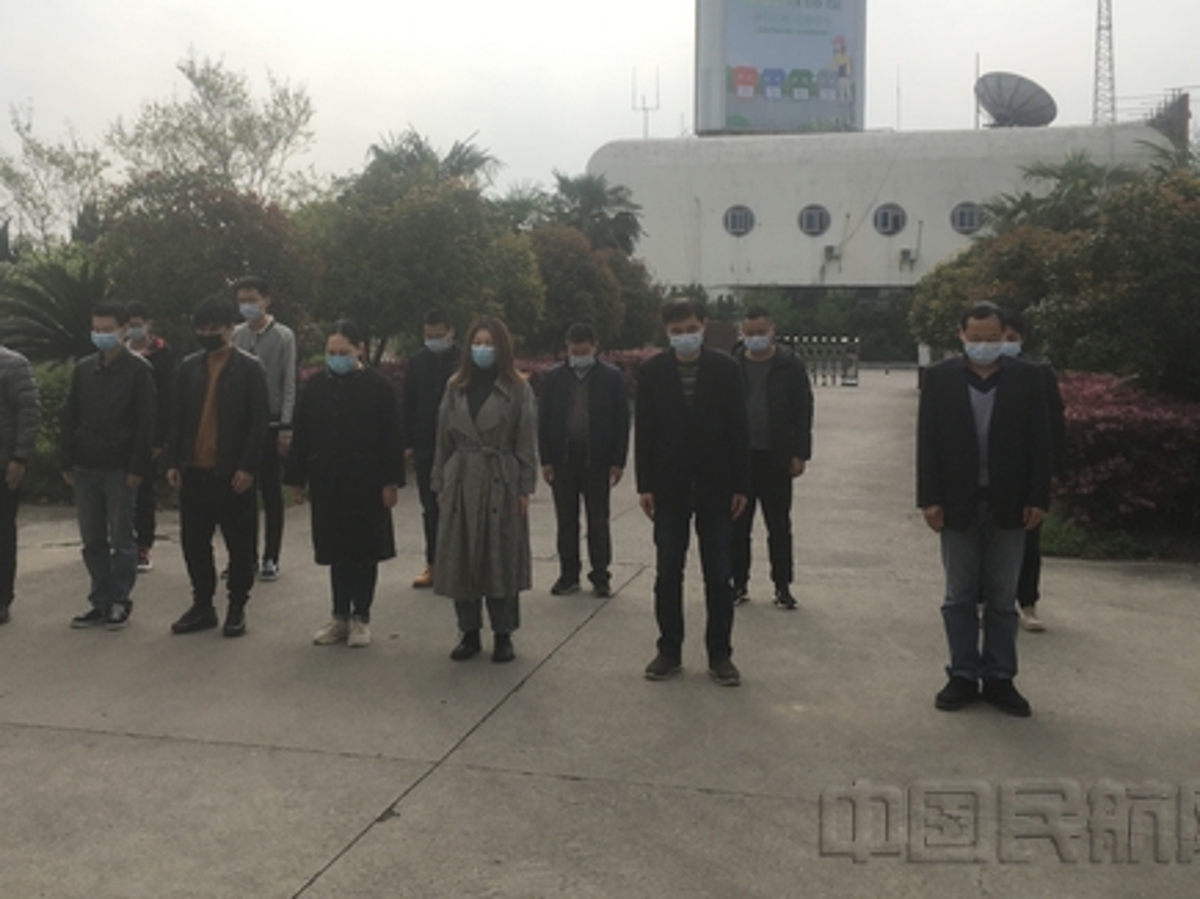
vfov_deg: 35.6
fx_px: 1386
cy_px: 309
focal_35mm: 40
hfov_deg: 46.6
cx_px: 494
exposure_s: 1/1672
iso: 25
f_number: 2.2
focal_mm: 4.15
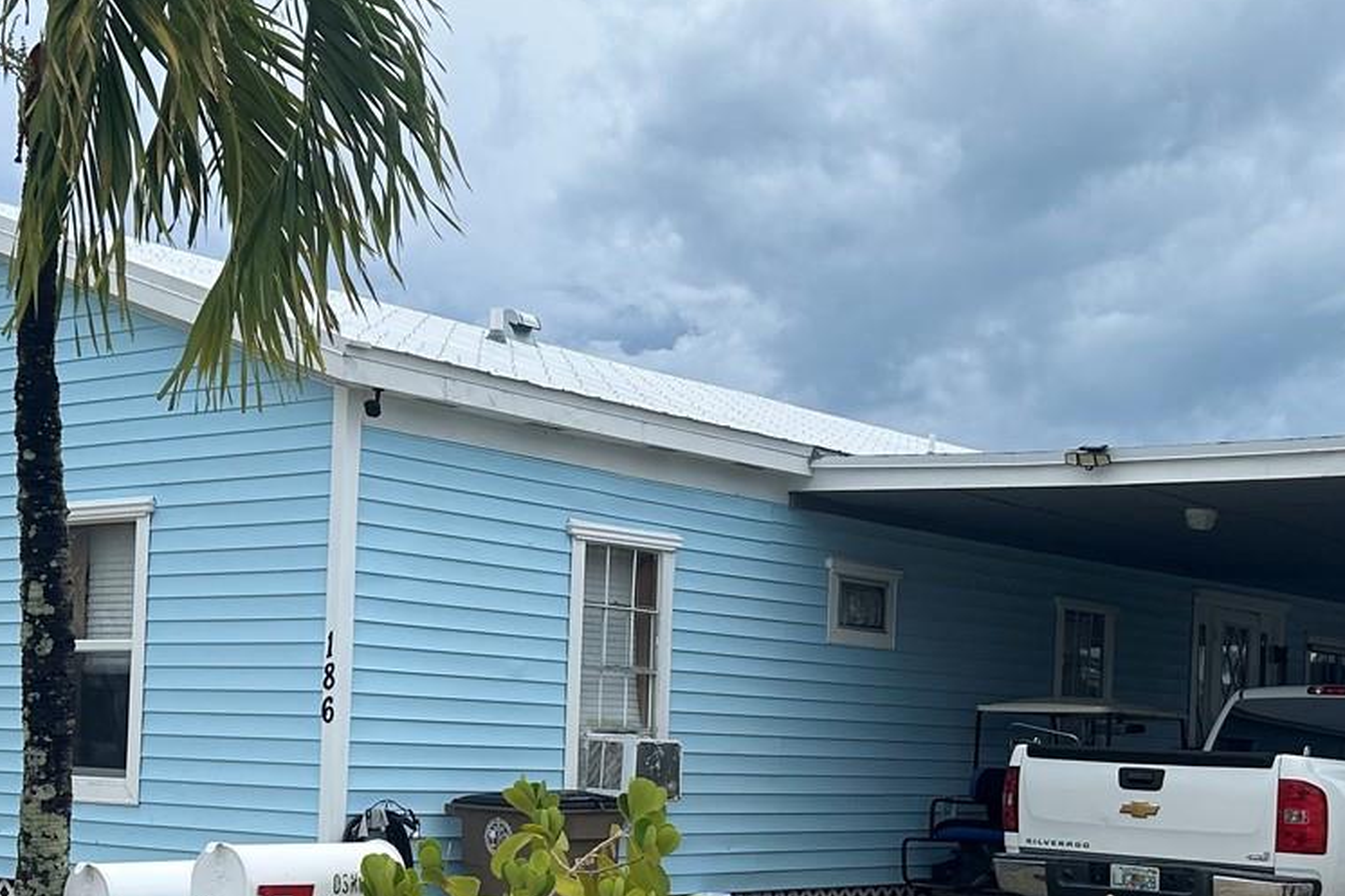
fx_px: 2166
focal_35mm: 58
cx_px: 644
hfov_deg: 34.5
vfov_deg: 23.0
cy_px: 723
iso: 50
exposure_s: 1/5882
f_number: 1.5
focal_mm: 5.7
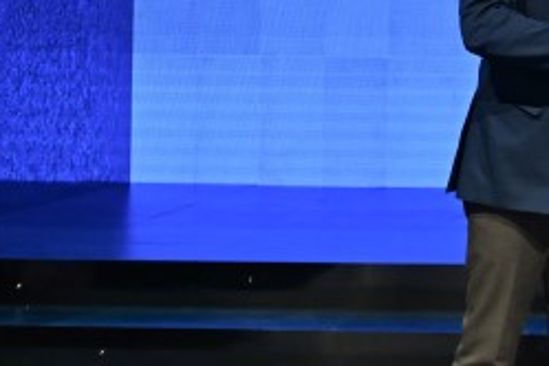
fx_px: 2708
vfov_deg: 7.6
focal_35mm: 178
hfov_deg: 11.4
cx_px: 639
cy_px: -191
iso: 1250
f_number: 4
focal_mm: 34.5
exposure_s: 1/125
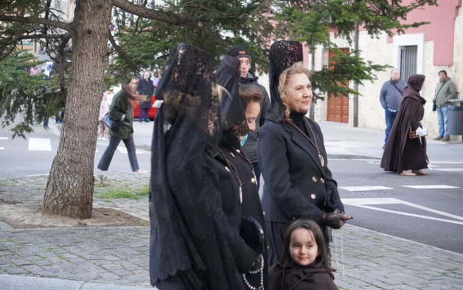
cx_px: 232
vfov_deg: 15.5
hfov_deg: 24.5
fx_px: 1067
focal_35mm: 85
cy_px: 140
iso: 6400
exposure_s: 1/160
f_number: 4.5
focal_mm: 55
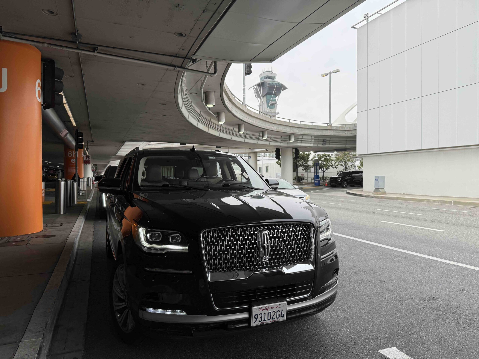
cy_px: 180
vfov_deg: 56.8
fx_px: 332
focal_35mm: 24
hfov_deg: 71.6
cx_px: 240
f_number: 1.78
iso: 100
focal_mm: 6.76
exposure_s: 1/1437
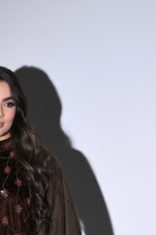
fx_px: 970
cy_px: 276
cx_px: 22
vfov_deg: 13.4
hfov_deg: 9.2
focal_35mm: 149
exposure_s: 1/200
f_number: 4
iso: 400
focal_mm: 45
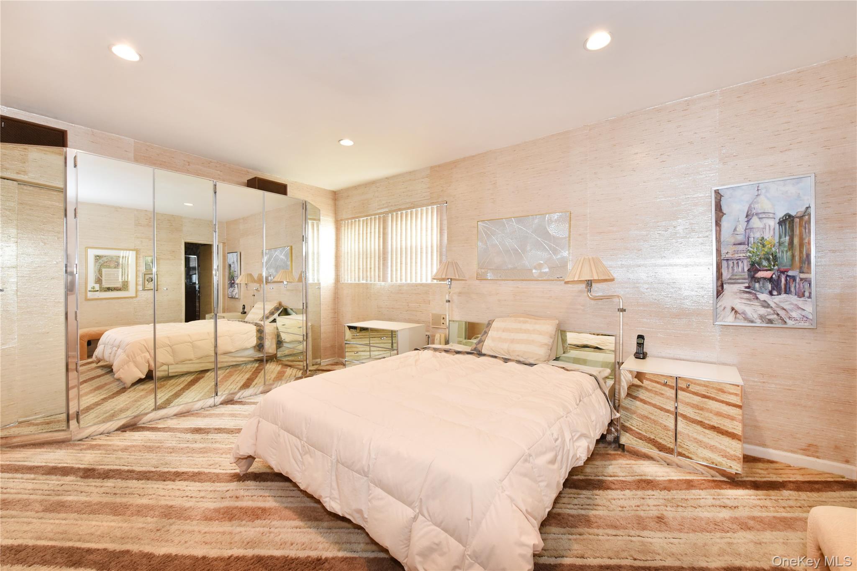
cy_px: 286
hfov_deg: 104.2
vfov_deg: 81.2
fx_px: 333
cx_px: 428
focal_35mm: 14
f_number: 10
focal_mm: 14
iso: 1600
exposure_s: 1/15
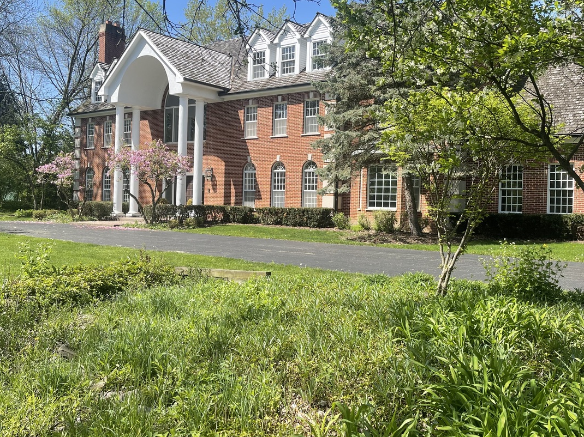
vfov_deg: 40.7
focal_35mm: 35
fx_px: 590
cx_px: 324
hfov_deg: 52.5
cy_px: 205
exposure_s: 1/1642
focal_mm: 5.1
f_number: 1.6
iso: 32
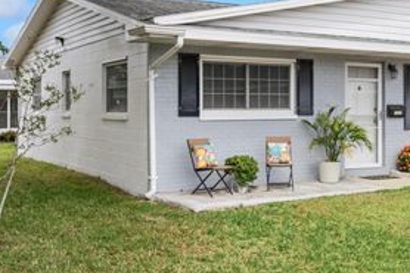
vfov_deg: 25.0
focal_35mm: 54
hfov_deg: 36.3
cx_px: 292
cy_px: 110
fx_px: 615
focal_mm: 30
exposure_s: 1/30
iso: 320
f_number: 9
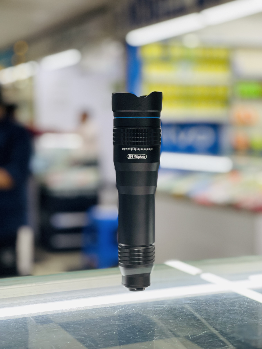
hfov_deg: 22.9
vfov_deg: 30.3
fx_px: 646
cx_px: 131
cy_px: 174
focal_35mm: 64
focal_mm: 7.5
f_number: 2.2
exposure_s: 1/100
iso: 100
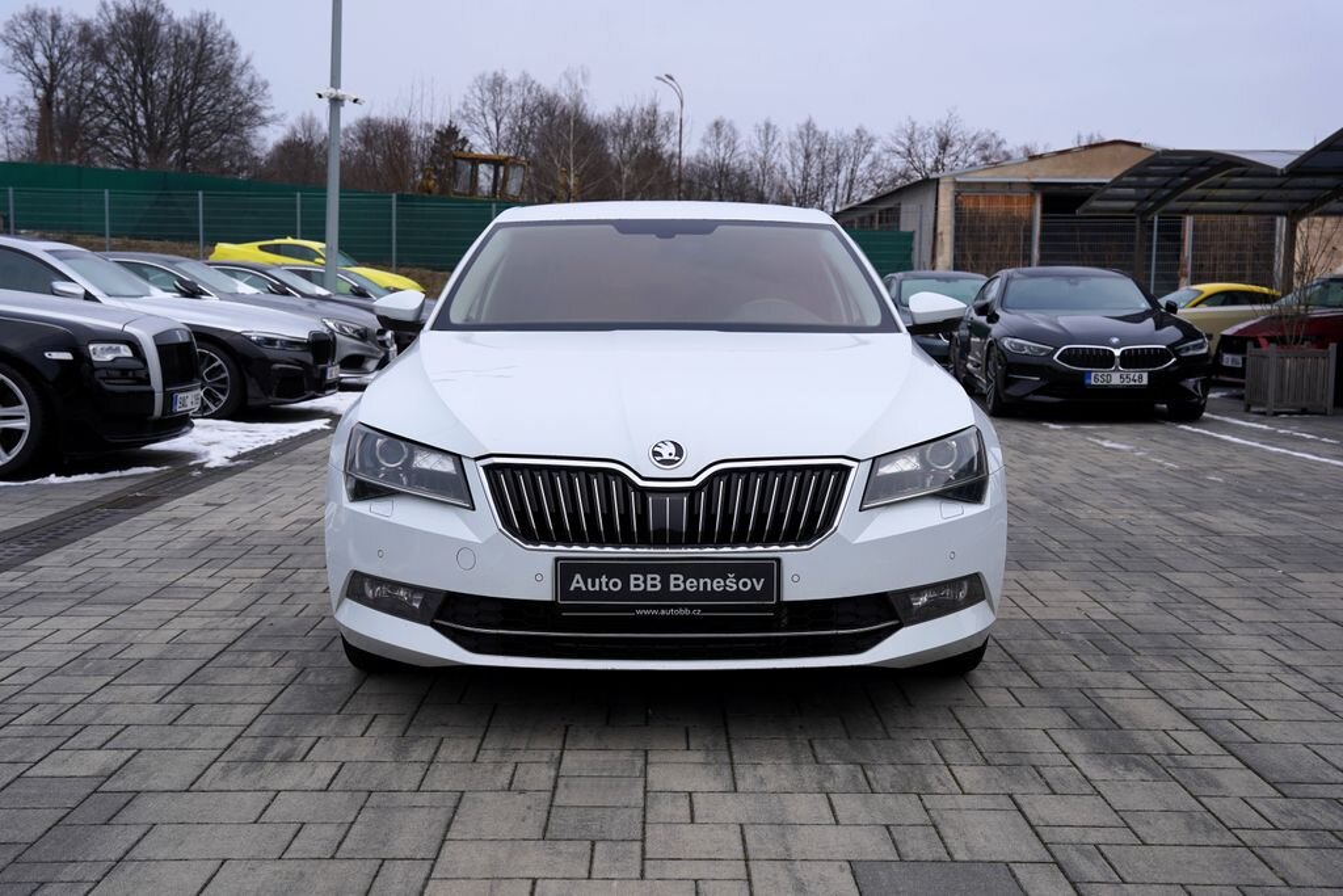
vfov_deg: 33.4
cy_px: 448
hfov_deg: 48.5
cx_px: 672
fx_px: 1492
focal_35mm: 40
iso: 100
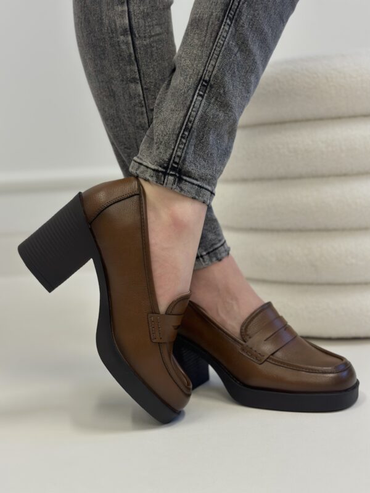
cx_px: 185
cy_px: 246
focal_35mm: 48
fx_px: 684
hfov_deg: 30.3
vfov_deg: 39.7
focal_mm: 6.86
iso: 125
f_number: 1.78
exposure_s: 1/100
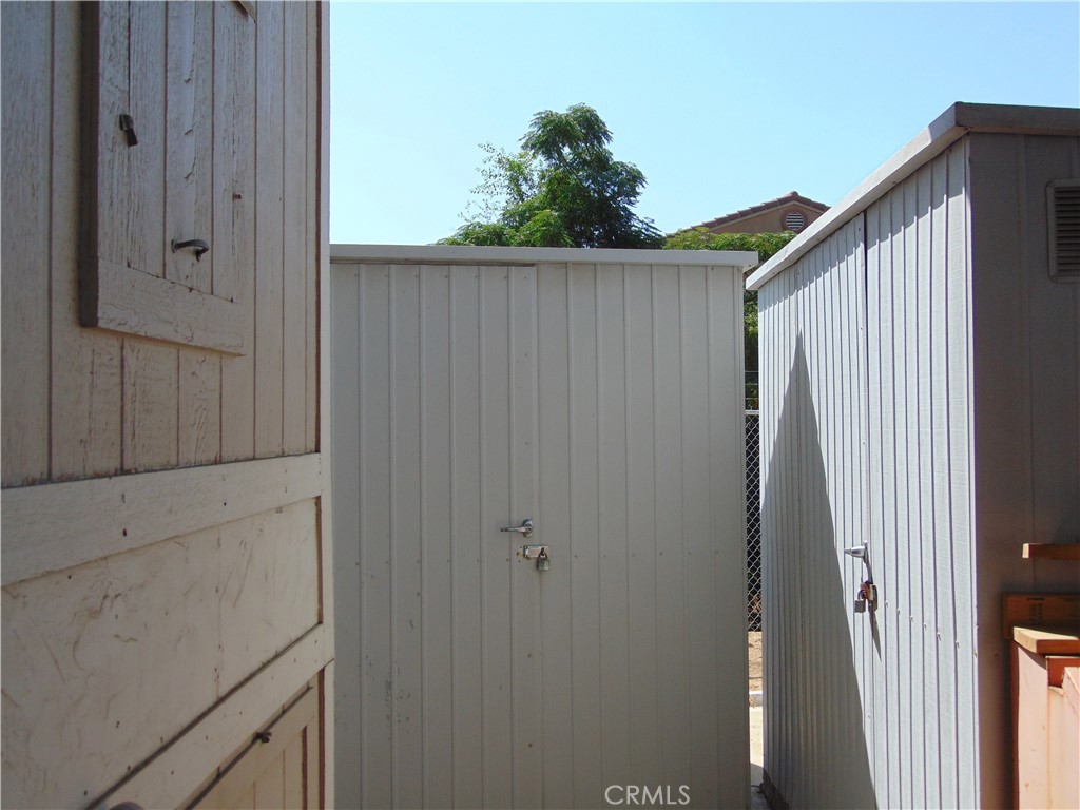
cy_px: 405
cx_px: 540
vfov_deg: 40.7
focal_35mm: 35
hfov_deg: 52.6
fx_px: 1092
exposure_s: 1/1000
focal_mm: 6.3
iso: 80
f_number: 3.2
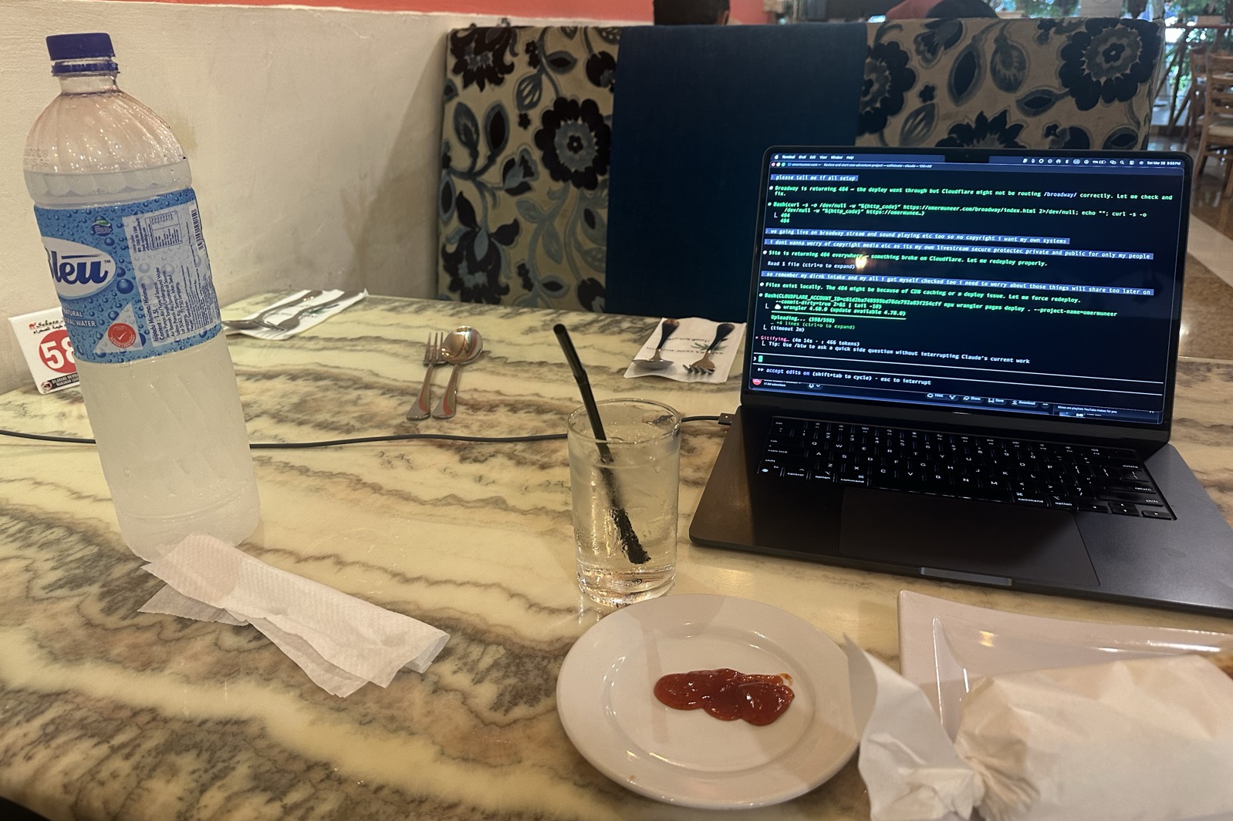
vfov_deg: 51.2
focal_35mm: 25
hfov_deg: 71.5
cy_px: 382
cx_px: 616
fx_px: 856
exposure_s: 1/50
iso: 250
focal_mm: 6.86
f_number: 1.78
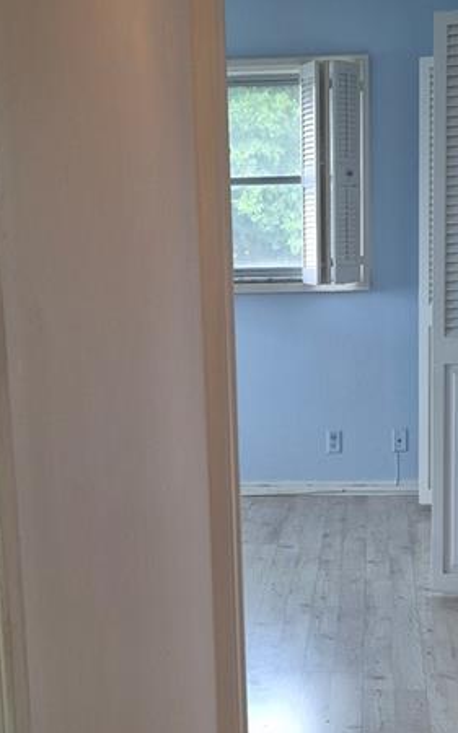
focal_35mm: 65
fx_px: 1299
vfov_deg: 31.1
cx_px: 280
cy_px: 529
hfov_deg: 20.0
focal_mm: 5.4
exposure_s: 1/60
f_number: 1.8
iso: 40
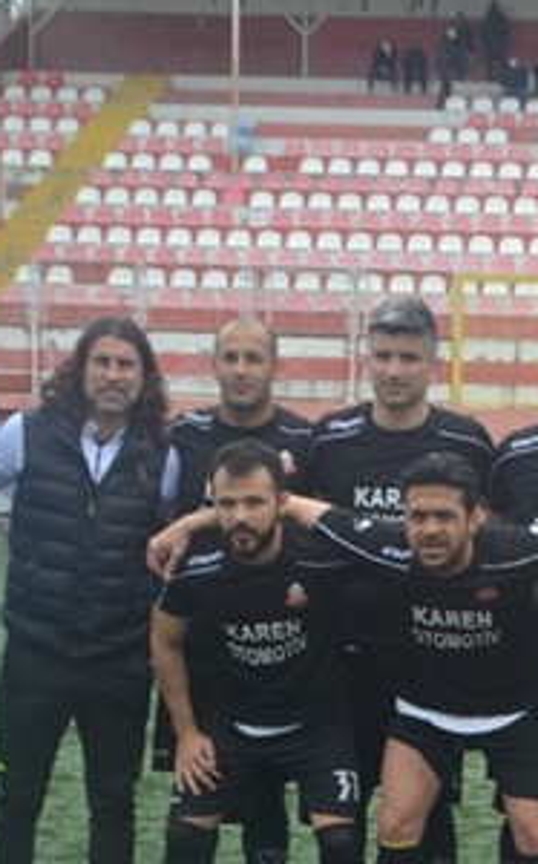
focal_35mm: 100
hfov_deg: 12.7
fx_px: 2350
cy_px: 638
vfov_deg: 20.7
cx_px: 647
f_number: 4
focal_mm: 28
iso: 400
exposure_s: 1/640
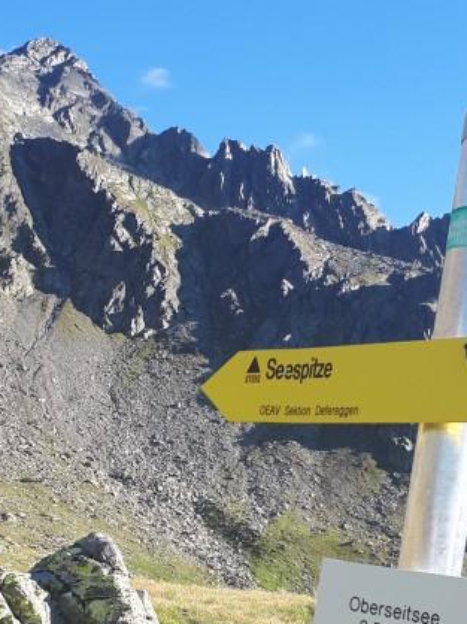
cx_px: 172
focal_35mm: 69
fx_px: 1242
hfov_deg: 21.2
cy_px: 478
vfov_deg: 27.7
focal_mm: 3.6
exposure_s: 1/516
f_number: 1.9
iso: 40
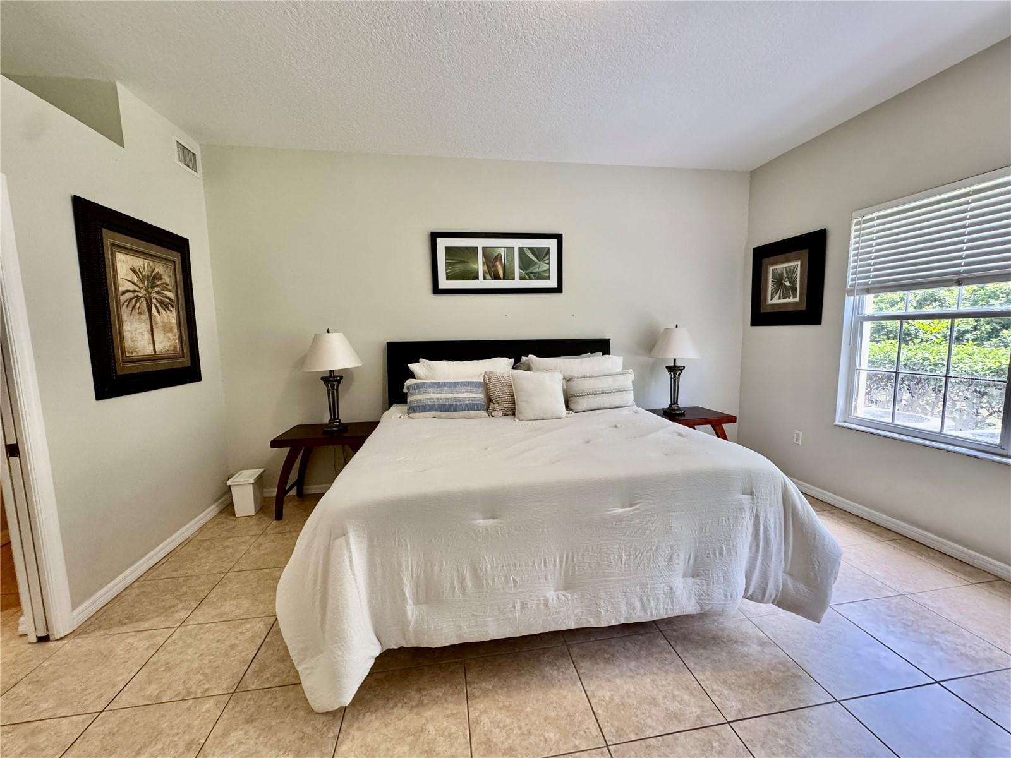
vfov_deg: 85.7
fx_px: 409
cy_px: 379
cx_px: 506
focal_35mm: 14
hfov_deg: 102.1
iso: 250
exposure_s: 1/120
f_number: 2.2
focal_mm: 2.22
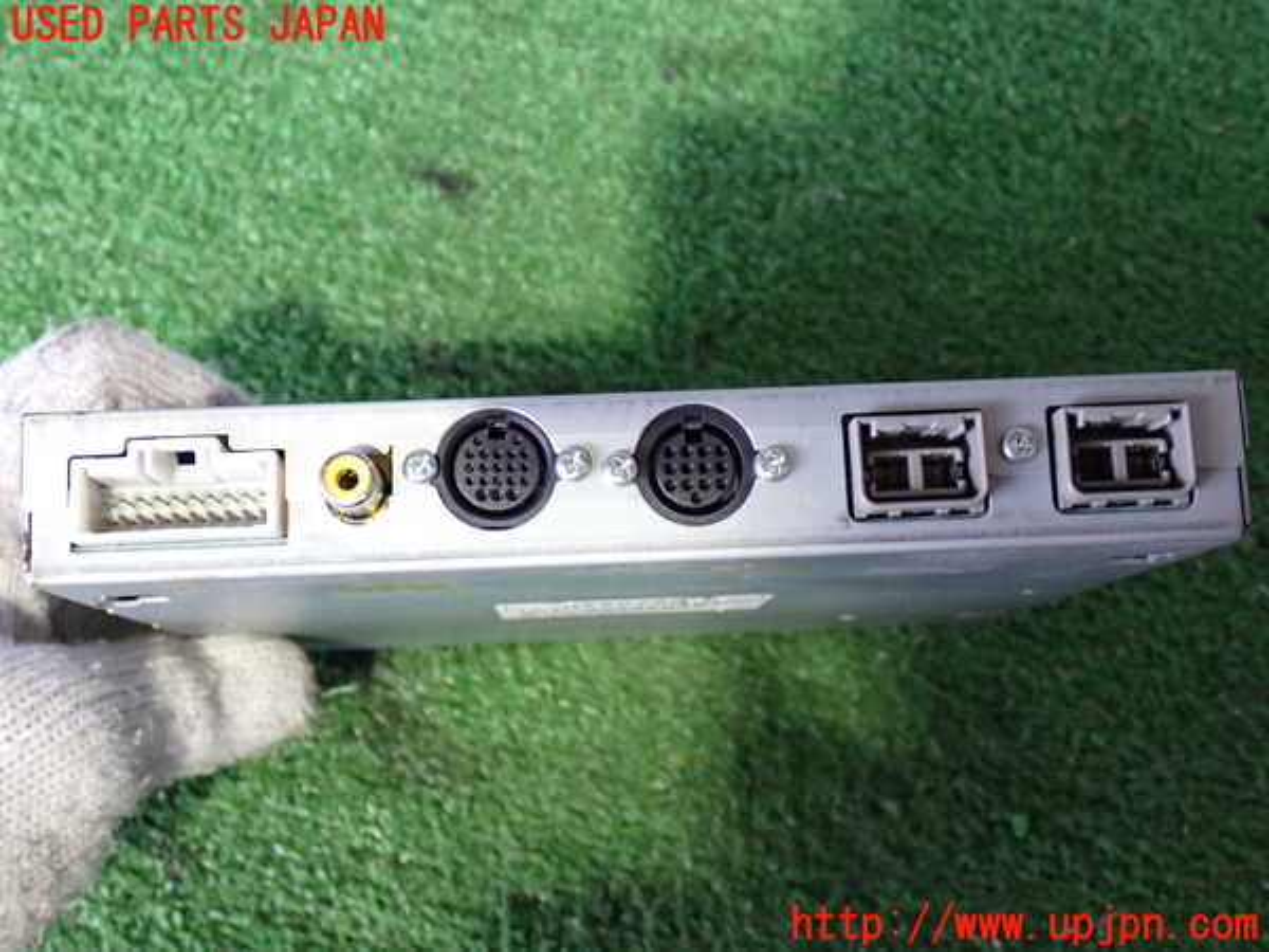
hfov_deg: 40.4
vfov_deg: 30.9
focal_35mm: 47
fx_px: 1723
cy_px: 476
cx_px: 634
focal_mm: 8.4
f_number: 3.1
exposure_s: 1/25
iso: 800
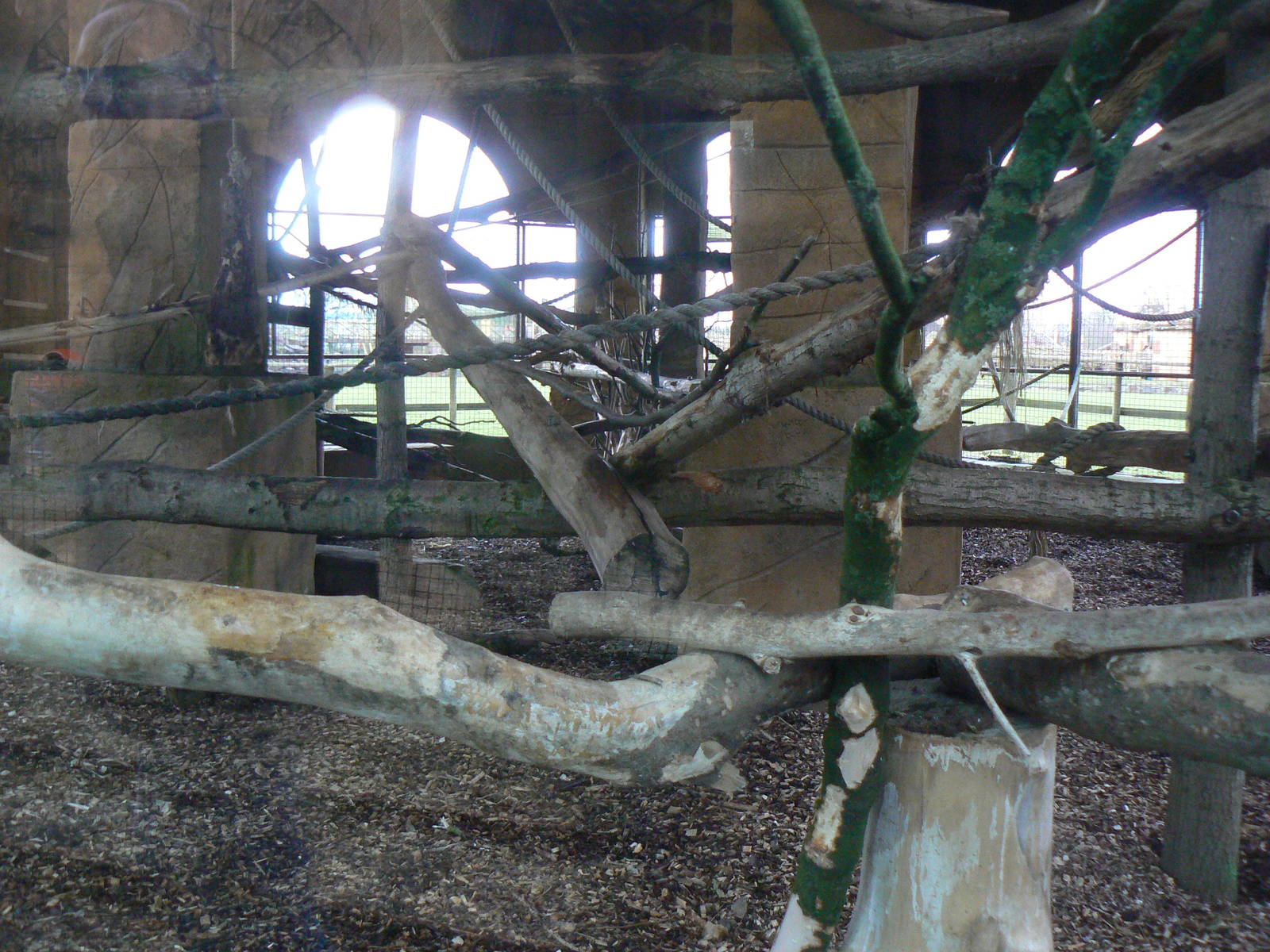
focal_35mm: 36
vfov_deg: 39.7
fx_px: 1321
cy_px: 476
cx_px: 635
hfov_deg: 51.4
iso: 200
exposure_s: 1/15
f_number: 2.8
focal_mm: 6
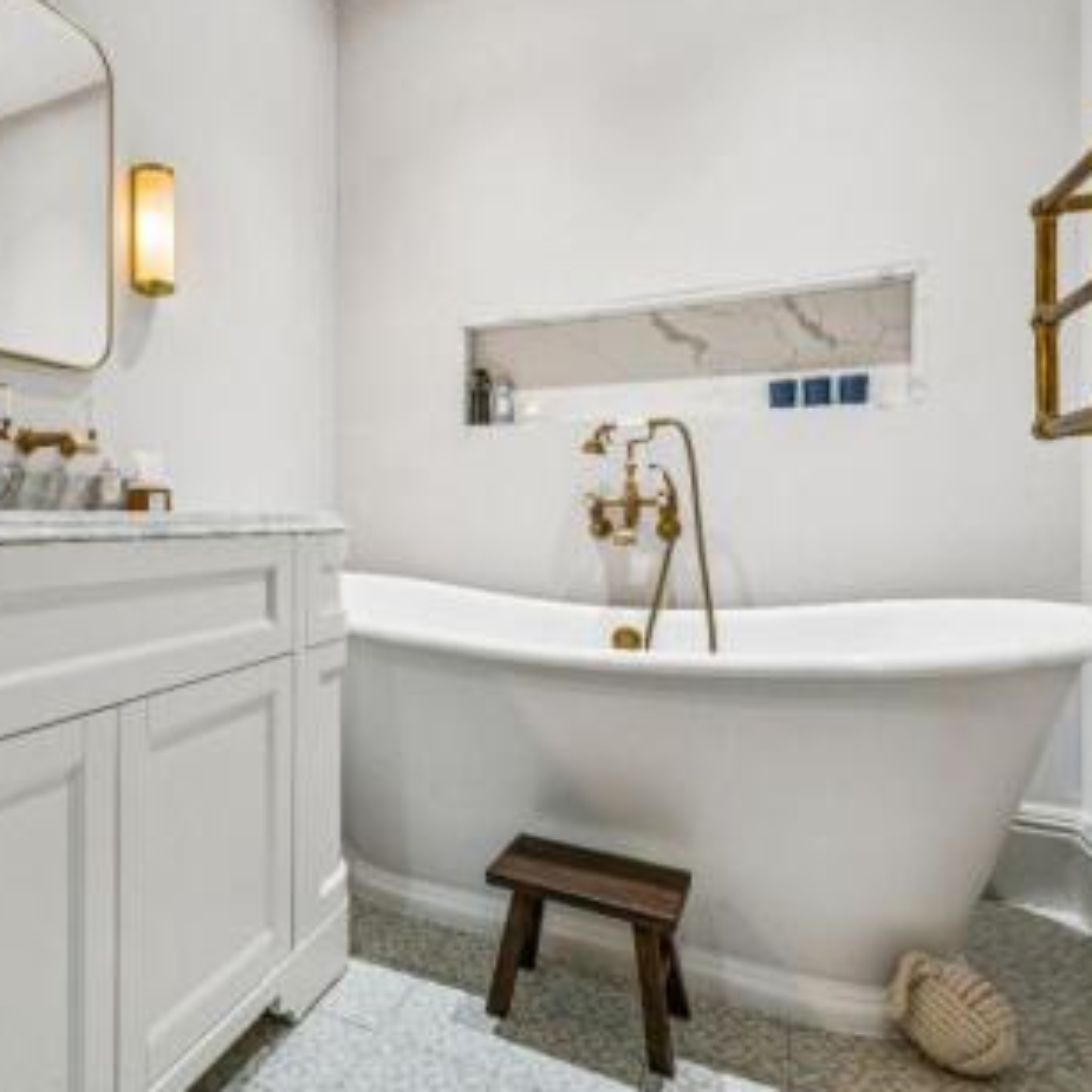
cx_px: 337
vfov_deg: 72.1
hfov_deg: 69.4
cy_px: 548
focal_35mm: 21
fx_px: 749
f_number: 11
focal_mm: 16
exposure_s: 1/15
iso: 320
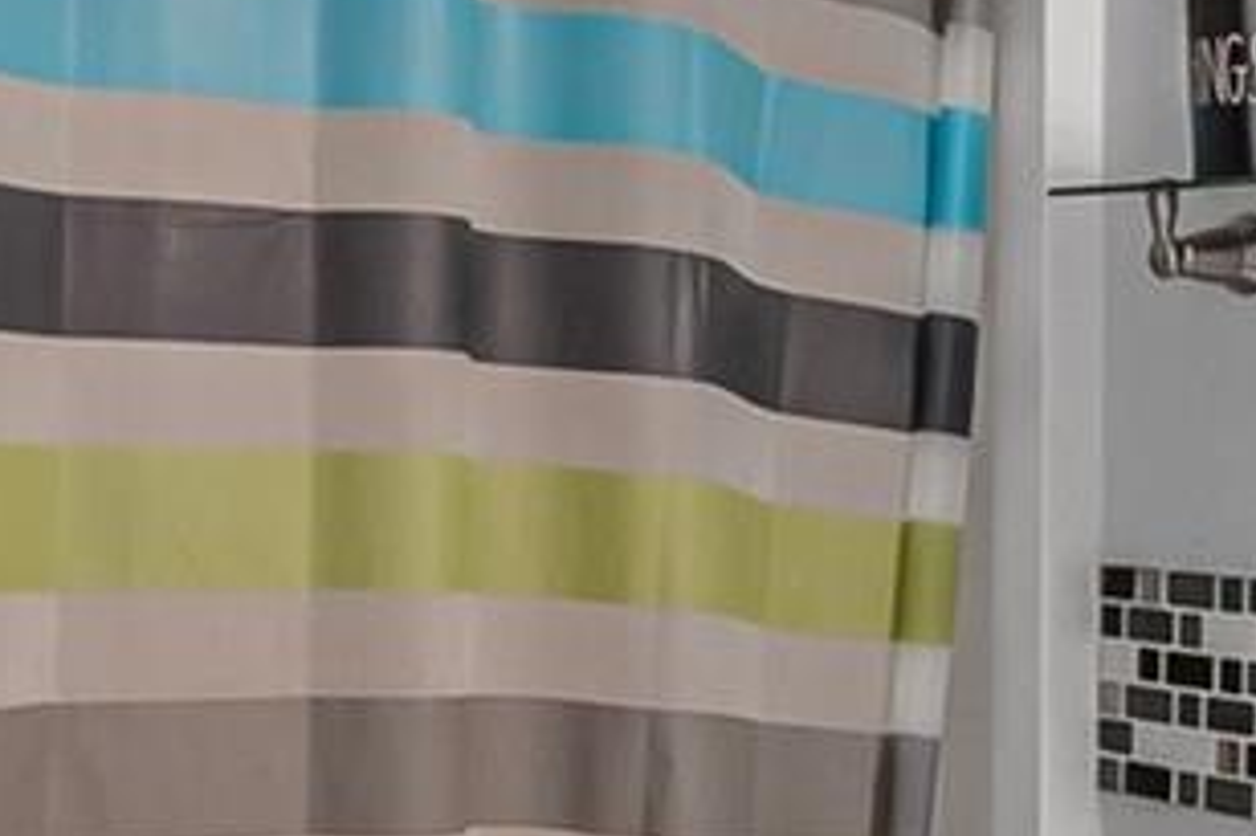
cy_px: 347
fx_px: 2720
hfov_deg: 25.5
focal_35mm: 78
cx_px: 1019
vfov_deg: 17.5
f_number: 9
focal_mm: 10
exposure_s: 1/4
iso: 320
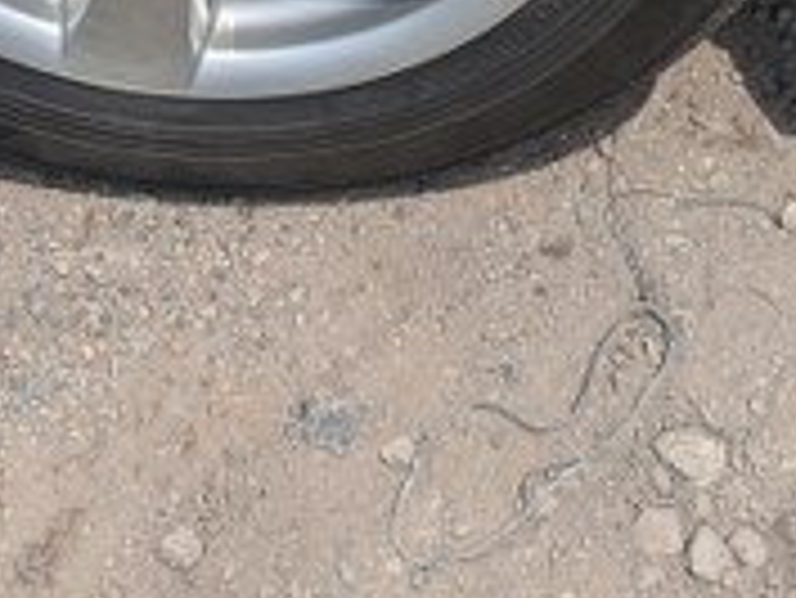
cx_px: 304
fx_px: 2600
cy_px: -499
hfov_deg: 17.4
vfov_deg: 12.0
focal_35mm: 113
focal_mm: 5.43
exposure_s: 1/5464
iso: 53
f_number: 1.89
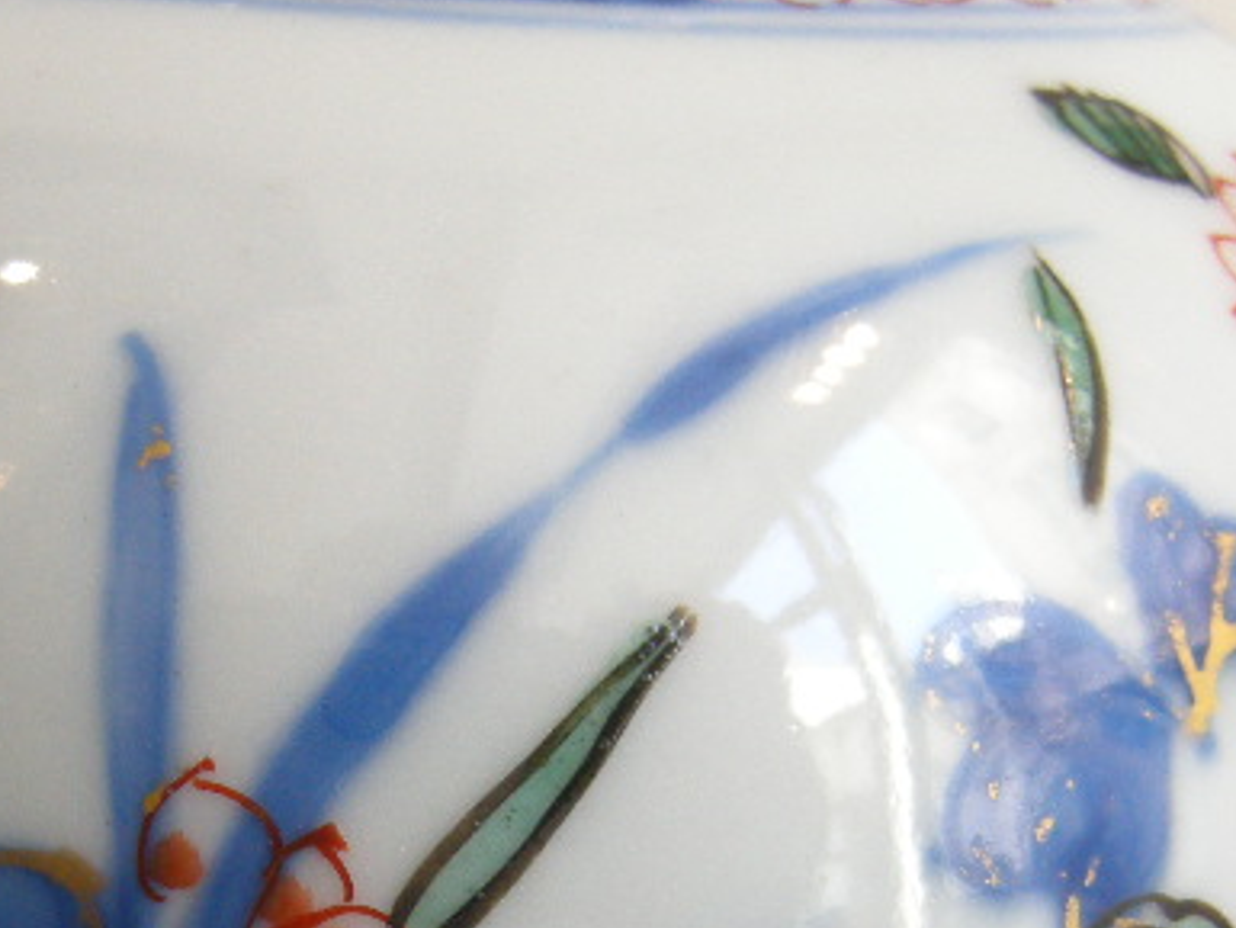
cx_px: 421
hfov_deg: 21.0
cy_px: 1159
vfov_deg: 15.3
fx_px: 3322
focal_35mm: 93
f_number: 2.7
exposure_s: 1/57.8
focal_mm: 7.5
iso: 141
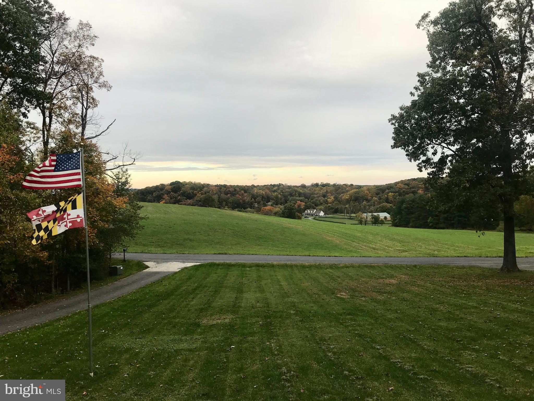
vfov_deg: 49.7
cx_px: 267
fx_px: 432
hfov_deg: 63.4
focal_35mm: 28
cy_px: 200
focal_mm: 3.99
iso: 20
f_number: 1.8
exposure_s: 1/451
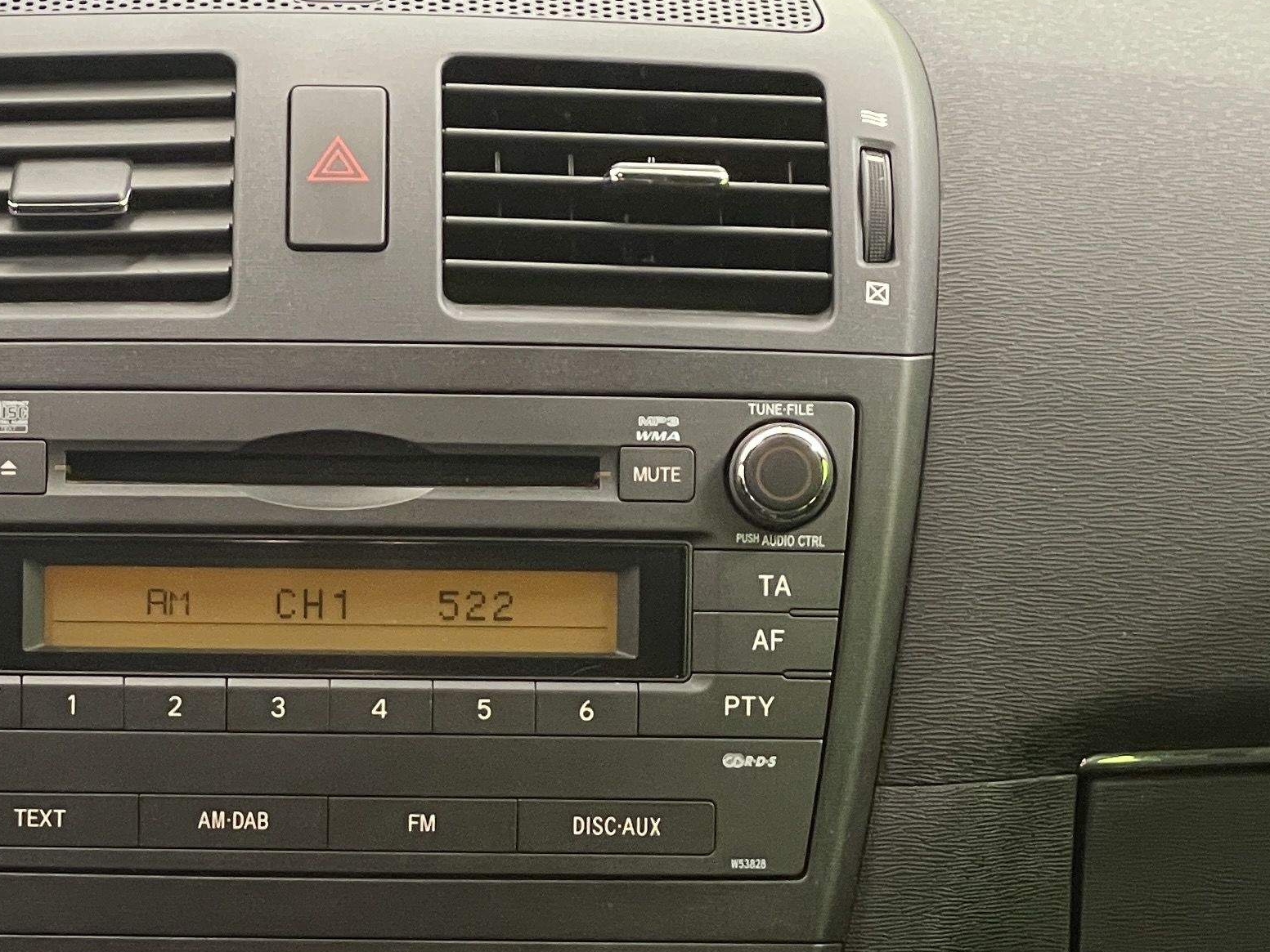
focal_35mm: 135
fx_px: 4953
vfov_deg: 10.9
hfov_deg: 14.5
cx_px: 201
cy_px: 1008
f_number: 2
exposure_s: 1/50
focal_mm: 6
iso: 320
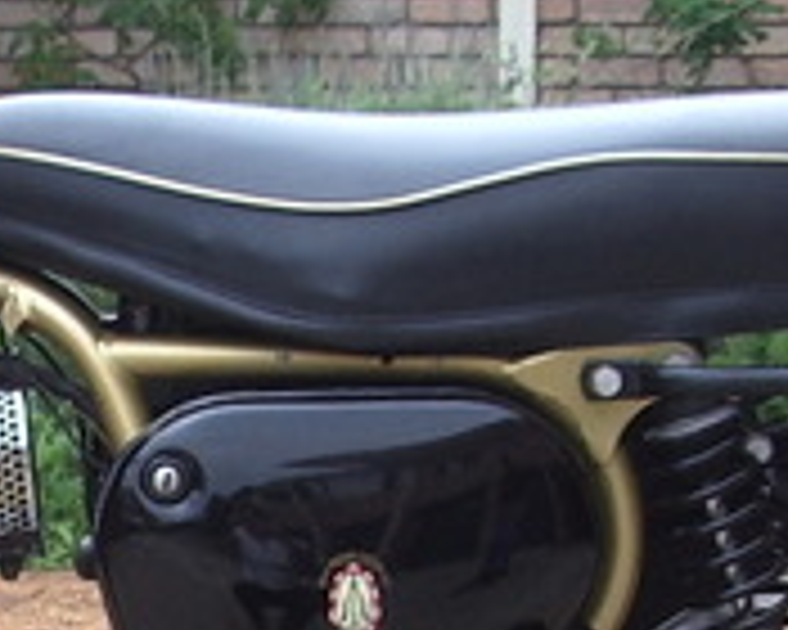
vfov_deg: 9.0
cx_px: -212
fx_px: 3965
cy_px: 792
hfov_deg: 11.1
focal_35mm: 170
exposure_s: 1/125
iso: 50
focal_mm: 5.8
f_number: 4.3
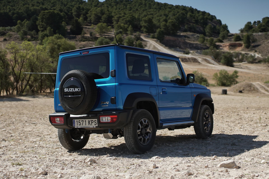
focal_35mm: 52
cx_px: 134
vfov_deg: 26.0
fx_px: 389
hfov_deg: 38.2
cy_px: 90
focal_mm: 35
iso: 100
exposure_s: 1/5000
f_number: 2
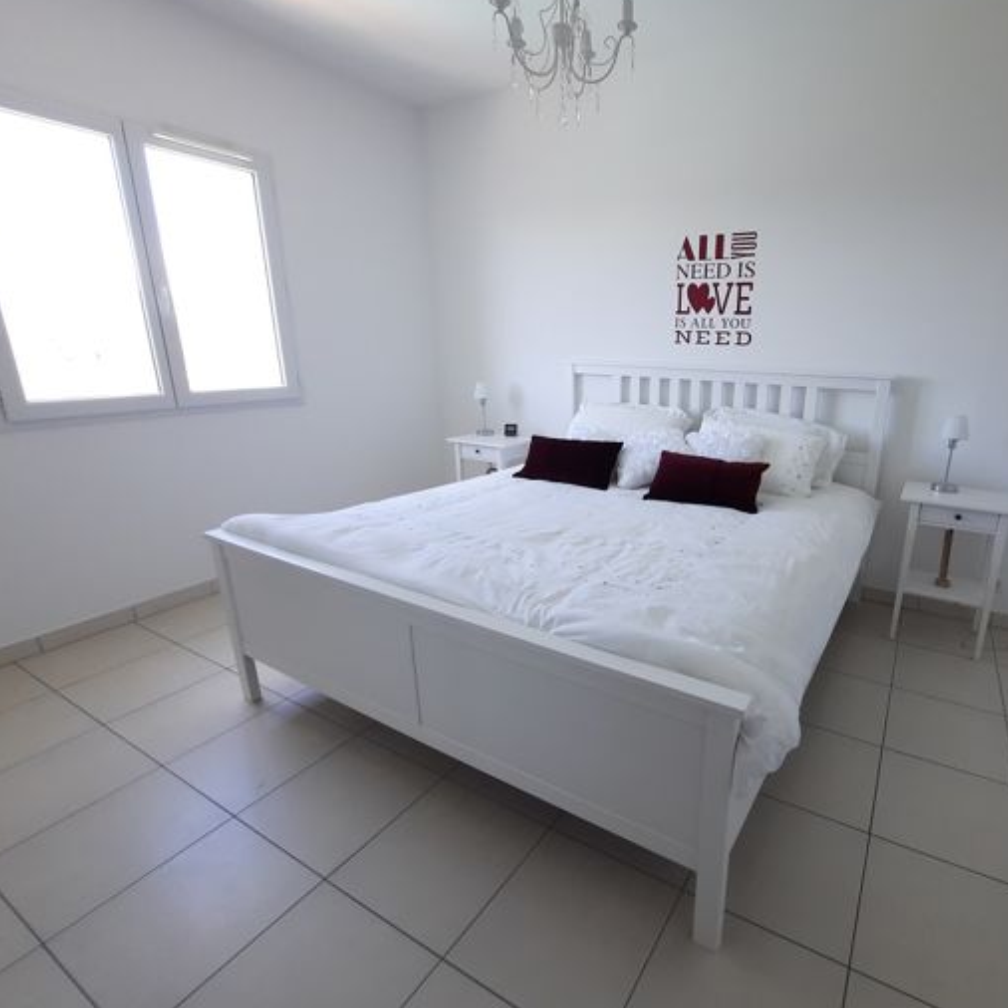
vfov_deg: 87.4
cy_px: 498
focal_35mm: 16
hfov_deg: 85.1
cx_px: 652
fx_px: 527
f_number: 2.2
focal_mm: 1.74
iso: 50
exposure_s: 1/50
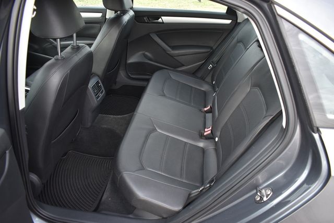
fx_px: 251
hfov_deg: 67.4
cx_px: 167
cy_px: 112
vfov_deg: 48.0
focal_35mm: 27
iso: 450
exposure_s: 1/250
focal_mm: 18
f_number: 3.5
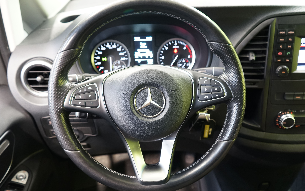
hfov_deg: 52.7
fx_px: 308
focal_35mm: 37
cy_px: 99
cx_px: 152
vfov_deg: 34.4
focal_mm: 36
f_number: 4.5
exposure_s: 1/8
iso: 1250
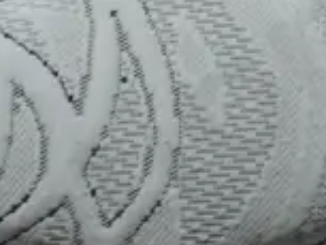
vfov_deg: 7.8
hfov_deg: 10.4
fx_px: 1772
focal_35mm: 188
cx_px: -17
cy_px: 301
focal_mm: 14
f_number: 4
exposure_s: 1/160
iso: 200
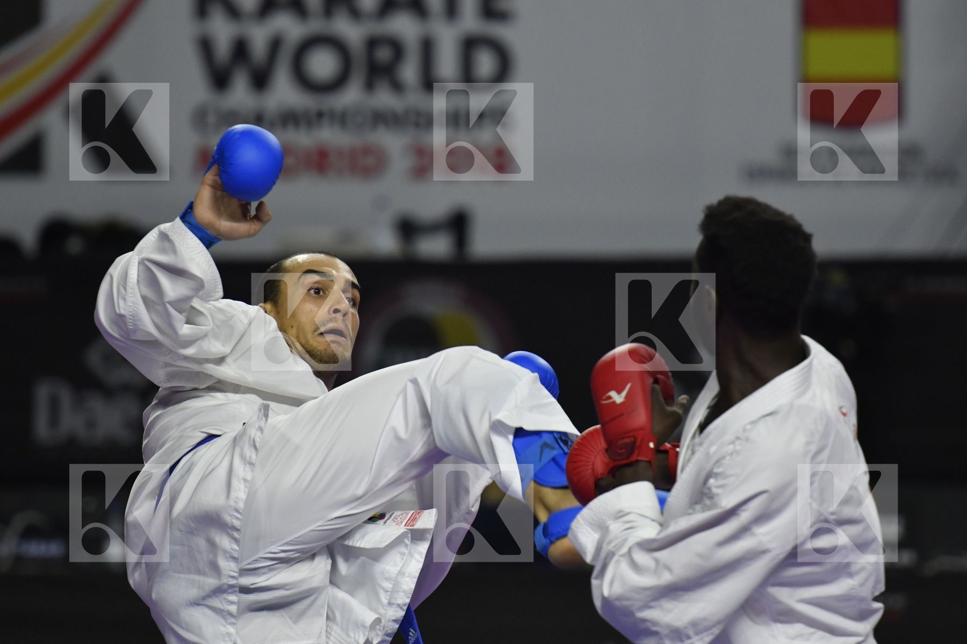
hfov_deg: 4.9
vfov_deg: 3.3
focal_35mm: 420
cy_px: 322
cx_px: 484
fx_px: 11275
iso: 1250
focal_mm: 280
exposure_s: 1/800
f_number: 4
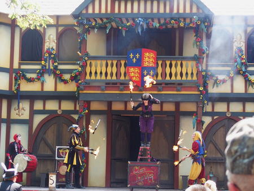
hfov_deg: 25.6
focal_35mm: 76
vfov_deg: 19.4
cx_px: 127
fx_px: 558
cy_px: 96
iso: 500
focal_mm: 16.1
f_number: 2.8
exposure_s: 1/500
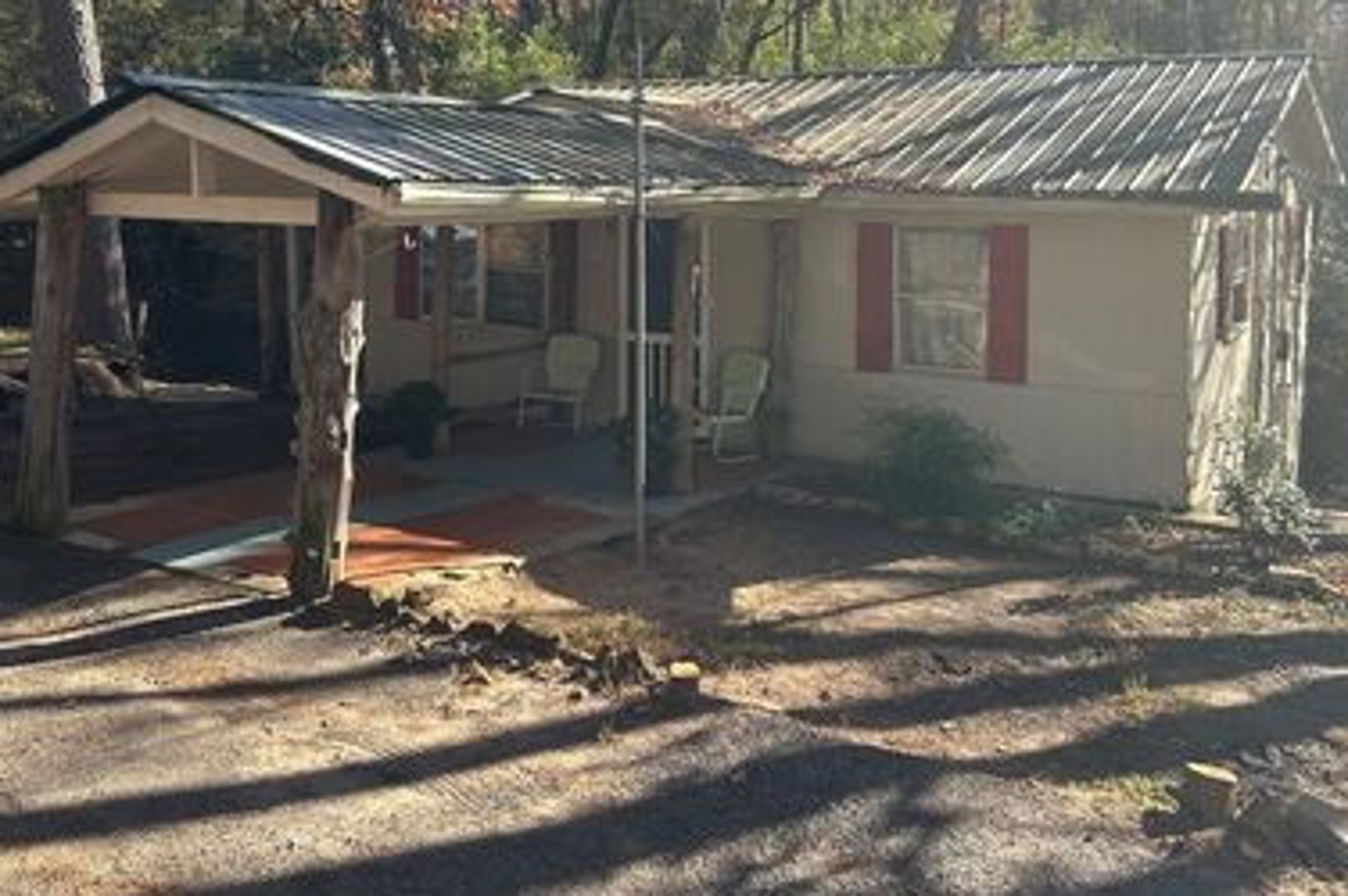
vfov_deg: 36.3
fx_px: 1347
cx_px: 638
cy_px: 267
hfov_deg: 53.1
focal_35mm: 36
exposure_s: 1/894
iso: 50
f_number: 1.5
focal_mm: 5.7
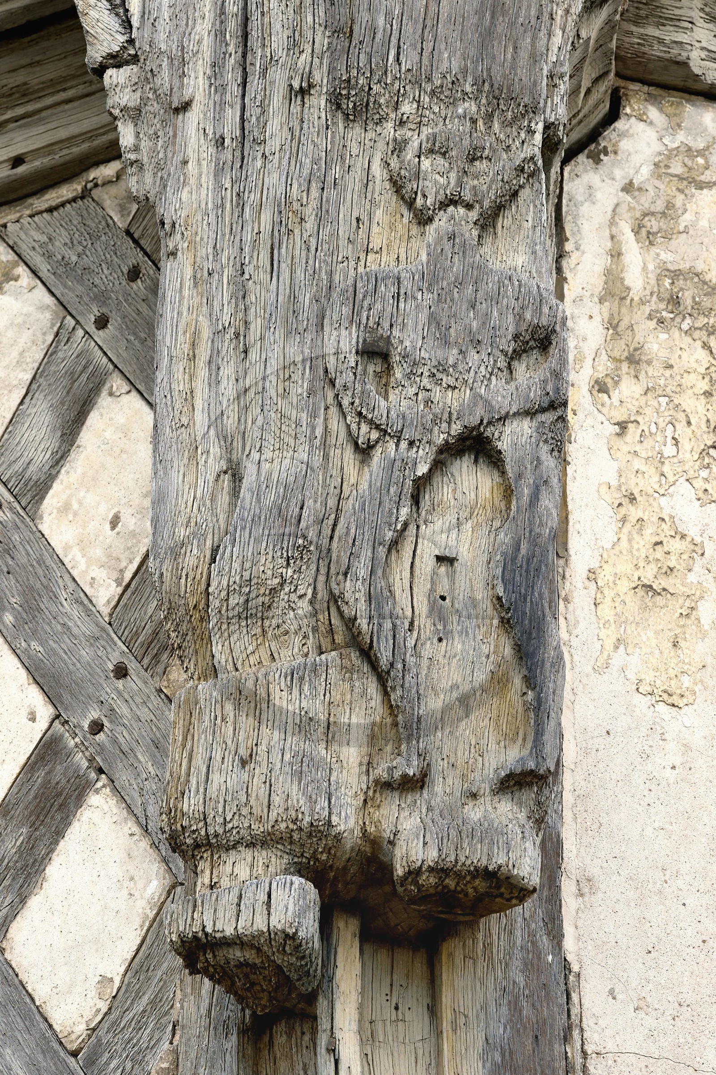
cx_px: 358
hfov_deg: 7.2
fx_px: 5674
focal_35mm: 190
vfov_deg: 10.8
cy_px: 538
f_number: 10
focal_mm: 190
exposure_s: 1/160
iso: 800
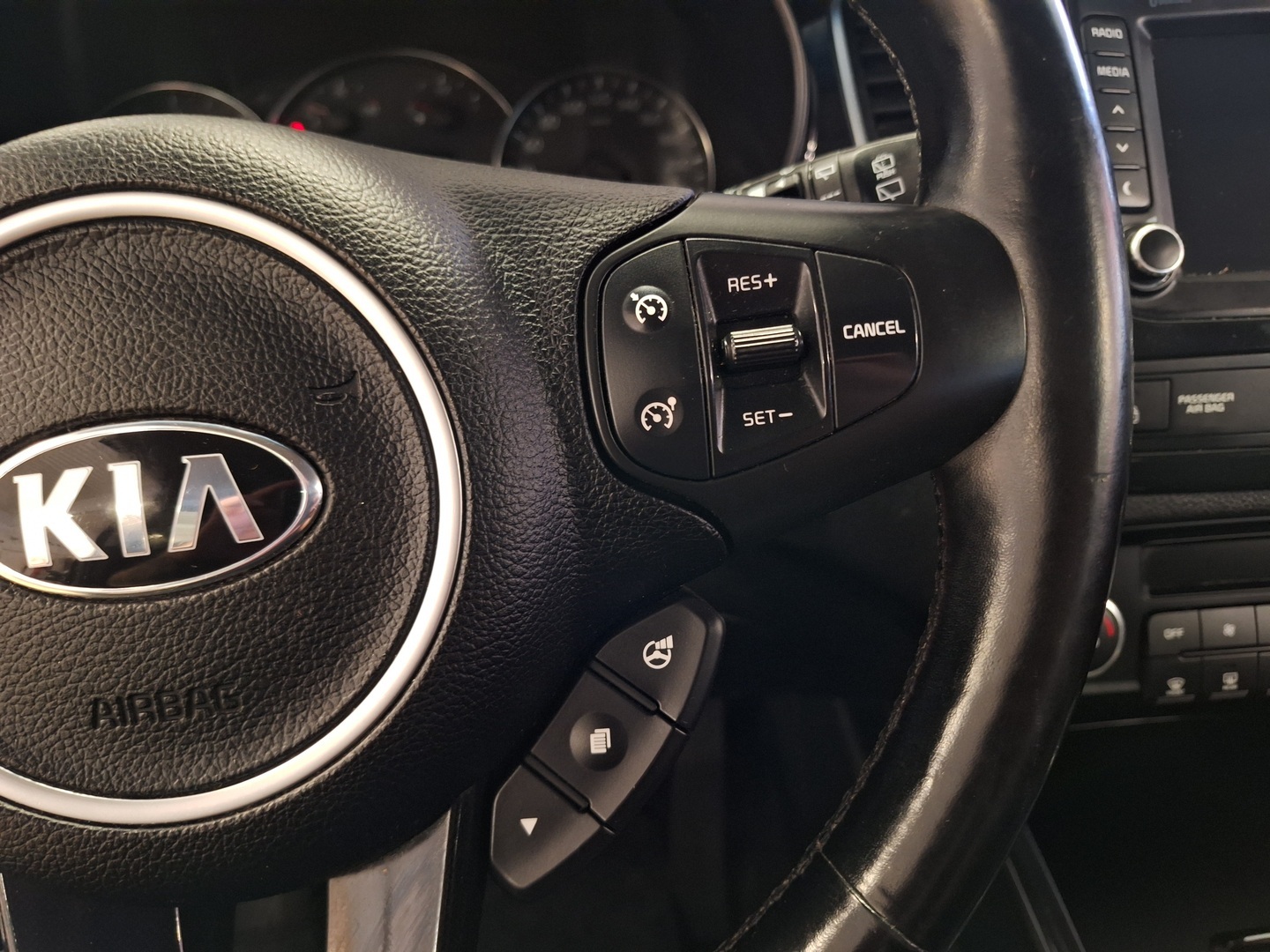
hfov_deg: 73.9
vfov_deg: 58.9
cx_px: 635
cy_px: 476
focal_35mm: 23
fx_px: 844
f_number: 1.8
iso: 500
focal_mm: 5.54
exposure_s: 1/20
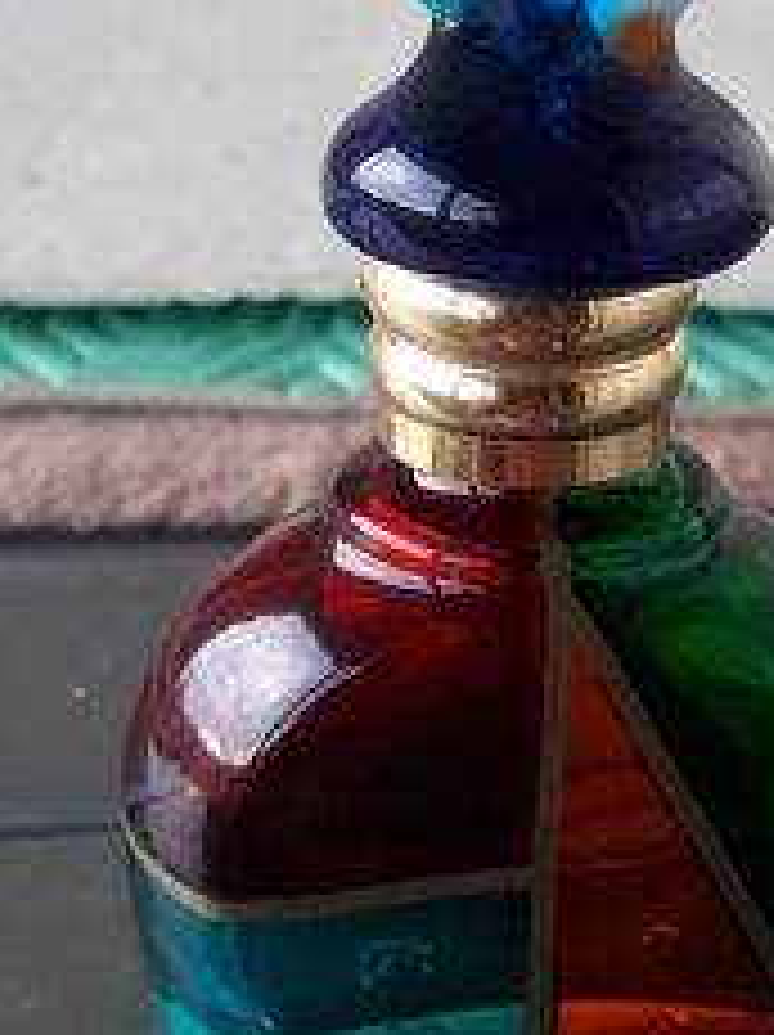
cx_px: 500
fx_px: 2330
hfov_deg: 18.8
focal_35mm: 78
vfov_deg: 24.6
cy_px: 180
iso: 80
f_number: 1.9
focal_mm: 3.7
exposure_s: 1/33
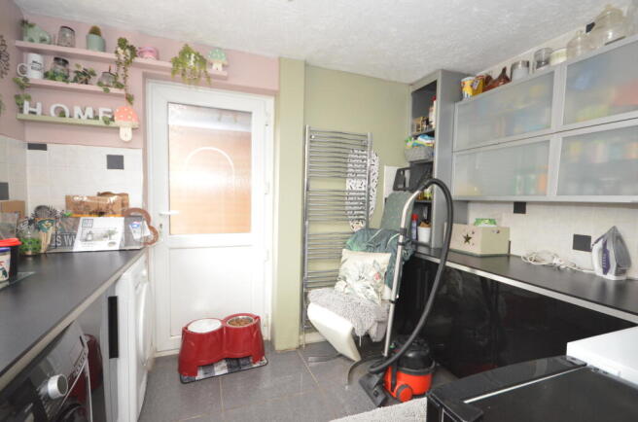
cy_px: 211
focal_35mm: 17
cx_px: 319
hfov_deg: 92.6
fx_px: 305
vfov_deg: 69.4
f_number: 4.2
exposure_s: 1/60
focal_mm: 11.5
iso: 3200
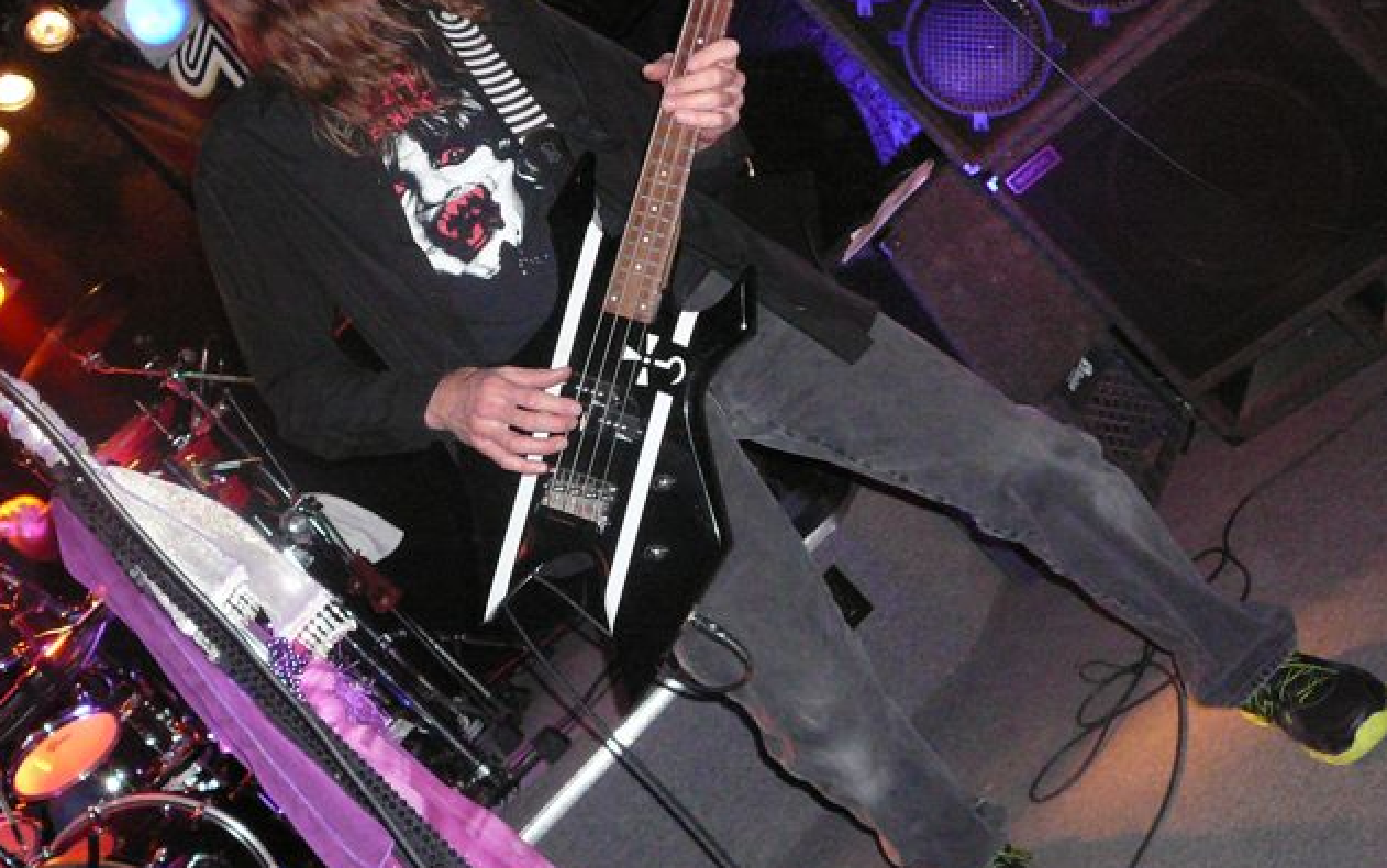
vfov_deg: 27.4
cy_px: 391
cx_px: 519
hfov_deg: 42.3
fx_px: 1777
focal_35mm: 47
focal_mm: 5.2
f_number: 2.8
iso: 400
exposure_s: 1/30
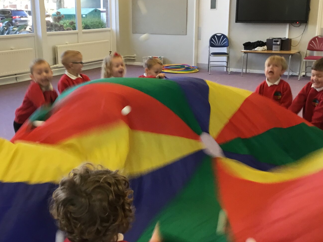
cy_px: 137
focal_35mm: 49
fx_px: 457
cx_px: 143
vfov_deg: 29.6
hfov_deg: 38.9
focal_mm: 3.3
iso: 64
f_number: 2.4
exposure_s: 1/33
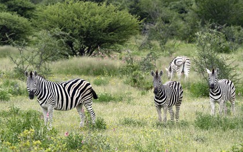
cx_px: 122
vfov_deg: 4.6
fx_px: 1900
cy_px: 80
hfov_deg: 7.3
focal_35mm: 287
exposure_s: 1/640
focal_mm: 280
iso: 400
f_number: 8
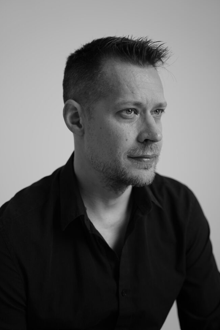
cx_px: 113
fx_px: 531
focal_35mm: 58
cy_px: 168
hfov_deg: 23.4
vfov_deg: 34.5
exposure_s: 1/125
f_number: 2.8
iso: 100
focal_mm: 55
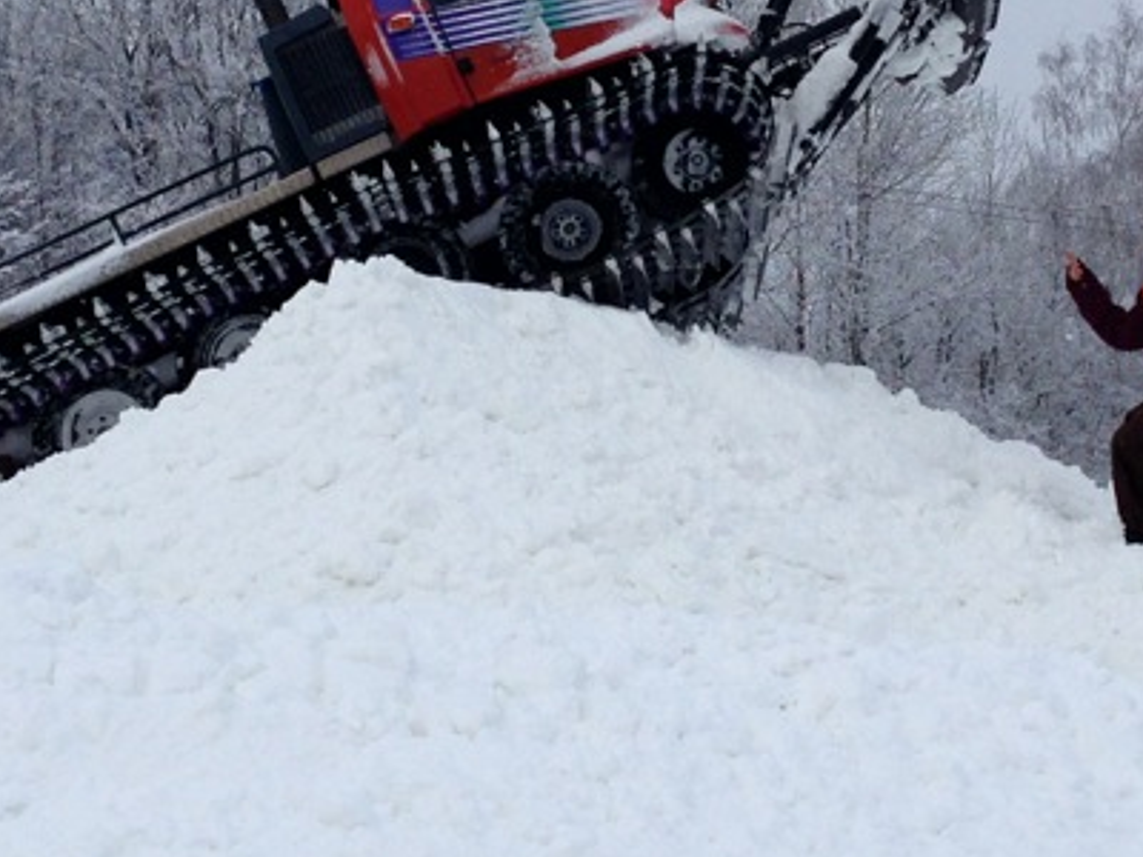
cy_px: 120
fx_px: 3269
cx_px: 686
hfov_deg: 19.8
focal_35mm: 99
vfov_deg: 14.8
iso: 50
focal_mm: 4.13
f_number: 2.4
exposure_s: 1/821
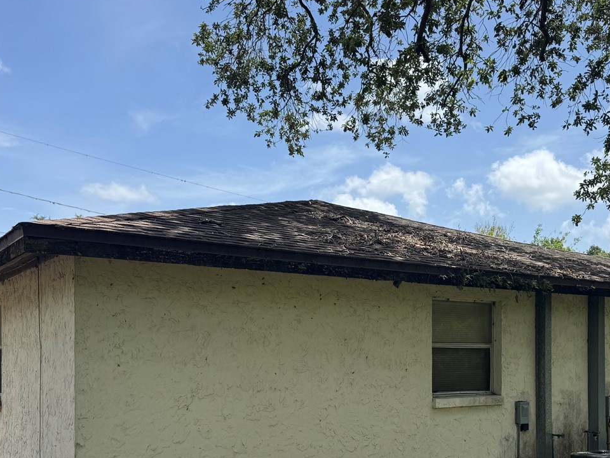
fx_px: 705
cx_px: 369
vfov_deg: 35.2
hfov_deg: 46.5
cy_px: 342
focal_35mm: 40
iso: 80
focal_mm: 6.76
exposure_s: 1/3413
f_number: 1.78
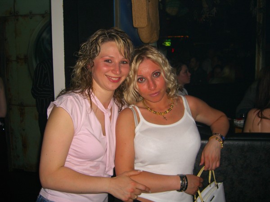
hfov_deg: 49.0
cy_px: 101
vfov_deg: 37.7
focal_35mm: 38
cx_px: 135
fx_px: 296
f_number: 2.8
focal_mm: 7.9
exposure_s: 1/60
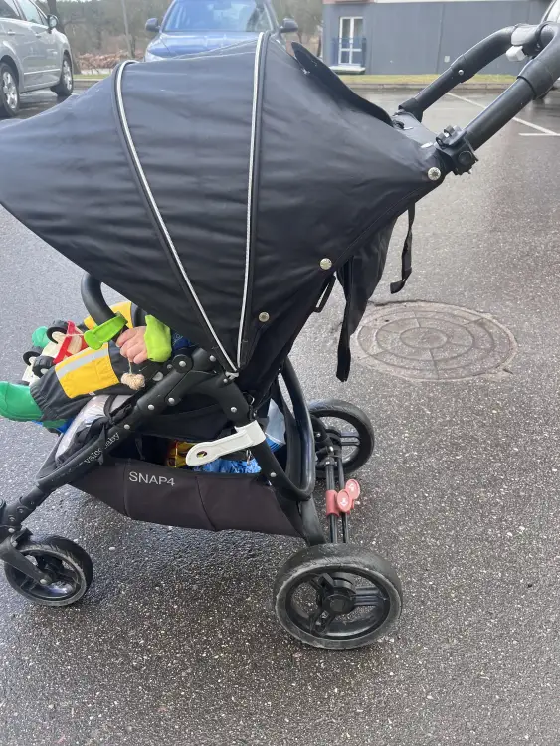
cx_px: 280
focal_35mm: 26
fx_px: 561
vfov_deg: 67.3
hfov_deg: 53.1
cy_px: 373
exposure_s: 1/297
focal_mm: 5.1
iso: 50
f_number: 1.6
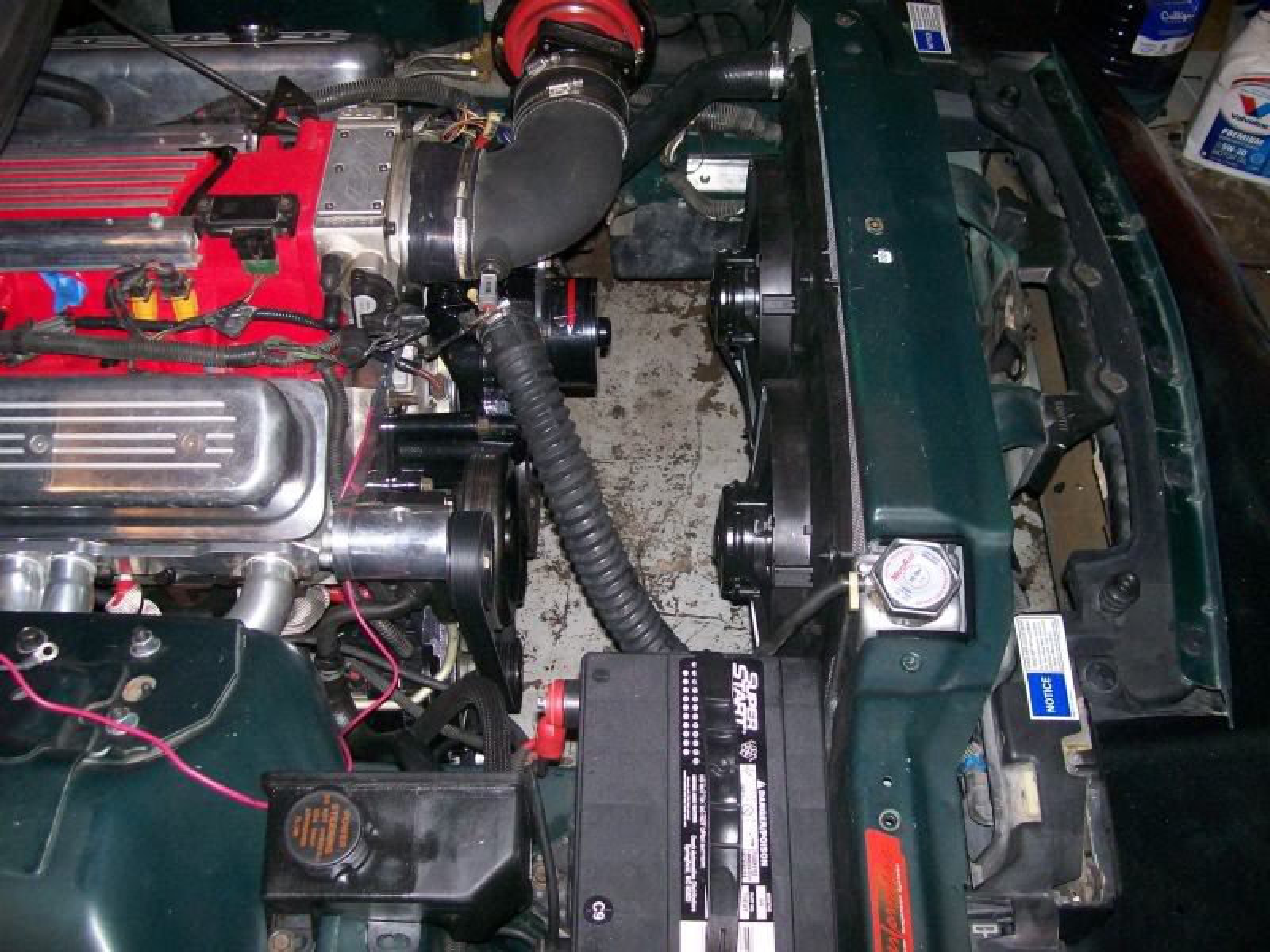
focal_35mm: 36
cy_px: 476
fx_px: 1321
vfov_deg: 39.7
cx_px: 635
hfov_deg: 51.4
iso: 140
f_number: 2.7
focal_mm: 6
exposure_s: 1/64
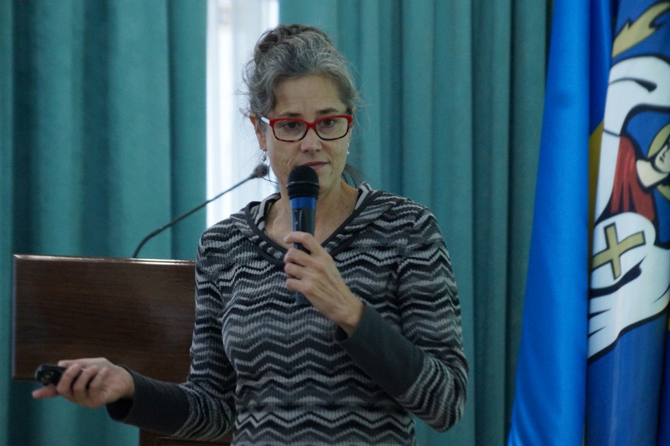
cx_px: 335
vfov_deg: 6.8
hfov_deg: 10.2
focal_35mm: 202
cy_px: 223
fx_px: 3767
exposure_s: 1/30
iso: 3200
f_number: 5.6
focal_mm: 135
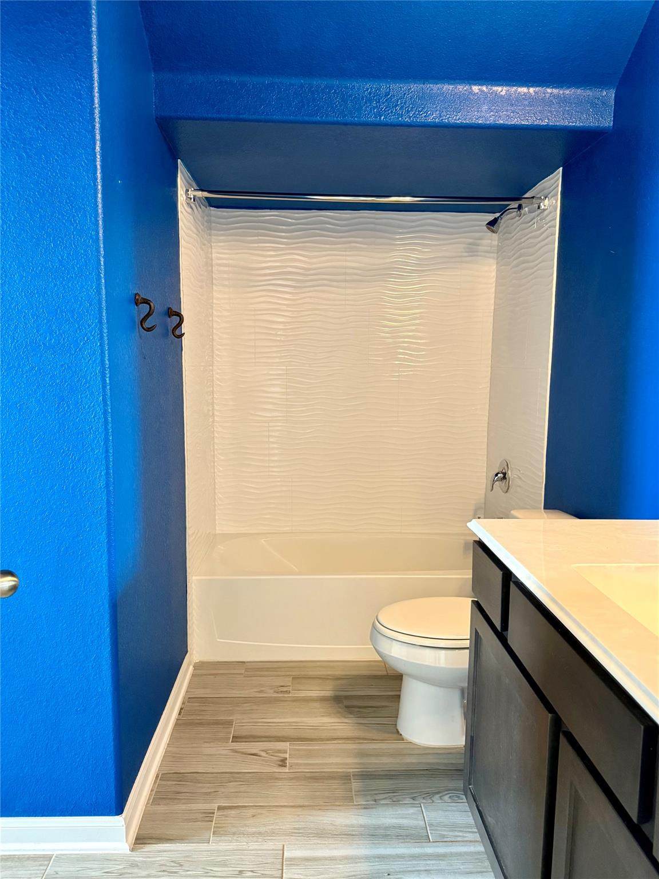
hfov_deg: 56.8
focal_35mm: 24
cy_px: 440
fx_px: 609
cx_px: 330
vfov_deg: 71.6
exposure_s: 1/60
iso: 500
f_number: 1.78
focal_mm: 6.76
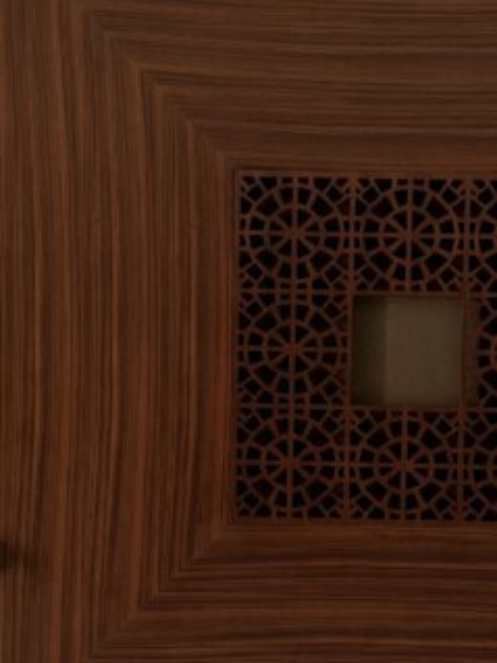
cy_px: 522
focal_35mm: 77
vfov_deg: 25.0
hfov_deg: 19.0
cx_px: 360
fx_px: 1475
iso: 250
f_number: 1.78
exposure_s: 1/60
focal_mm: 6.86
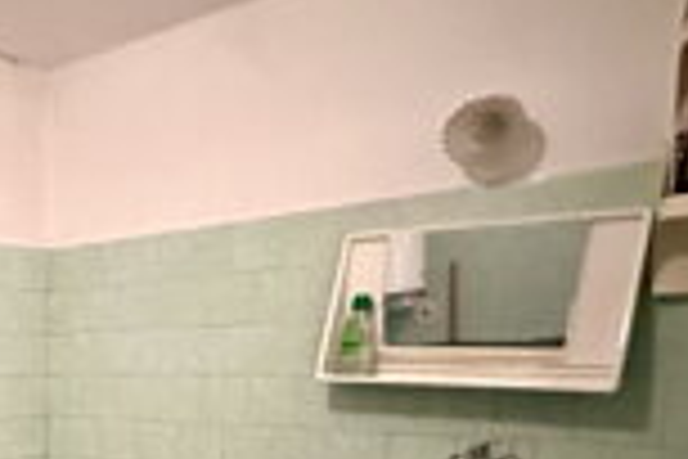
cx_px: -108
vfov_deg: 29.5
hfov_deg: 37.1
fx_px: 803
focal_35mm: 42
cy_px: 472
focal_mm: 2.22
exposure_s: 1/33
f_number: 2.2
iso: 1250
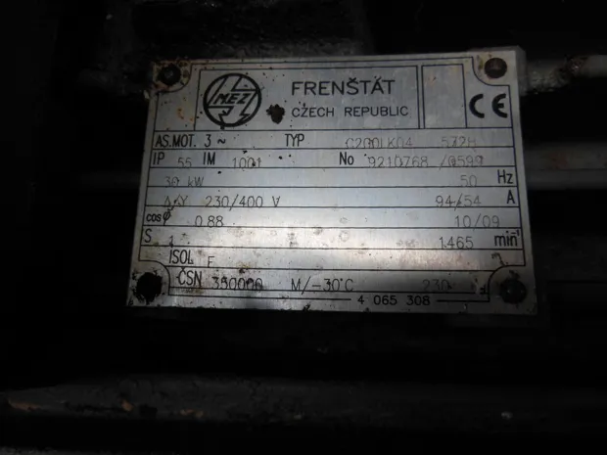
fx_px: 438
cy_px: 228
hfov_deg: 69.4
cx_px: 304
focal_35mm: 25
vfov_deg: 54.9
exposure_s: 1/60
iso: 125
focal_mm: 4.5
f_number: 3.5
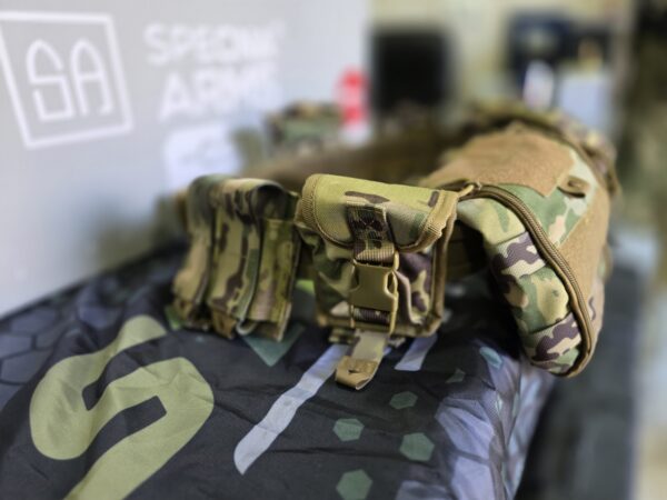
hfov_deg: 73.9
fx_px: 443
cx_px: 334
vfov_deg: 58.9
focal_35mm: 23
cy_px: 250
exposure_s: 1/120
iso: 200
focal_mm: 6.3
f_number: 1.7
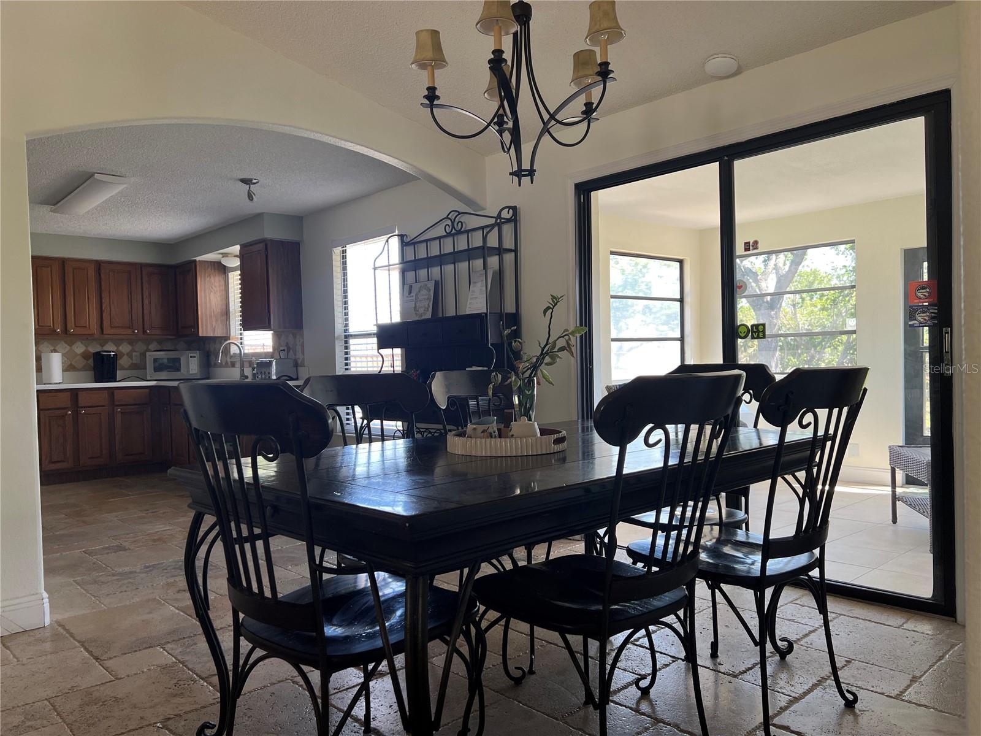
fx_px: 737
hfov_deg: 67.3
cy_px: 368
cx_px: 490
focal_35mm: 26
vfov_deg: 53.1
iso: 64
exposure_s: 1/121
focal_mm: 5.7
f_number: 1.5
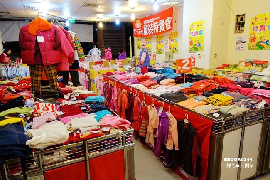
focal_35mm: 24
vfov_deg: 53.1
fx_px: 180
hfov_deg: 73.8
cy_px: 90
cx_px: 135
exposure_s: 1/30
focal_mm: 8.8
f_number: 2.5
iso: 125
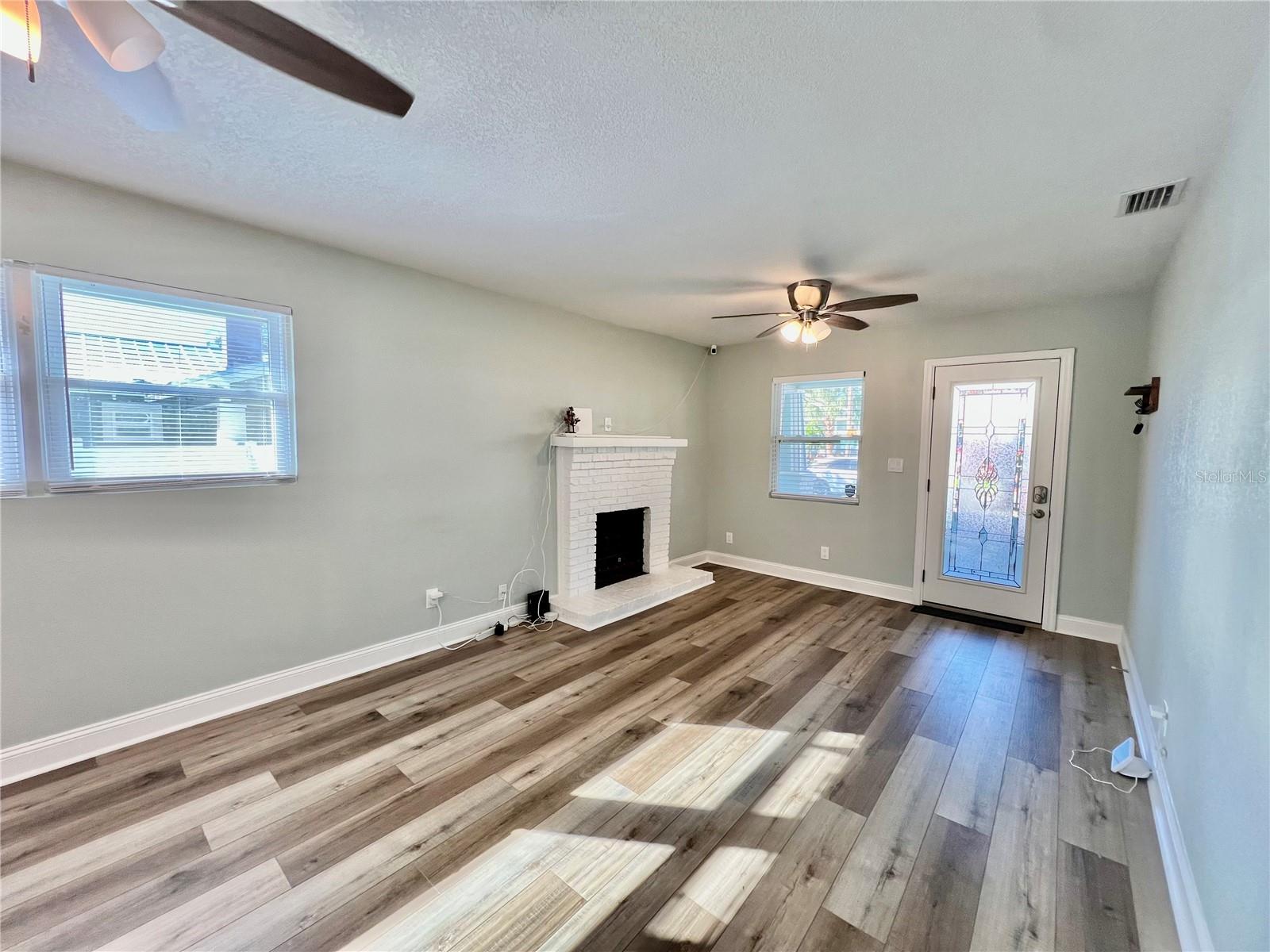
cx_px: 635
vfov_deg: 89.9
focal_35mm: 13
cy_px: 476
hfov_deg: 106.2
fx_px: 477
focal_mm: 1.57
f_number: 1.8
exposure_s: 1/120
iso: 160
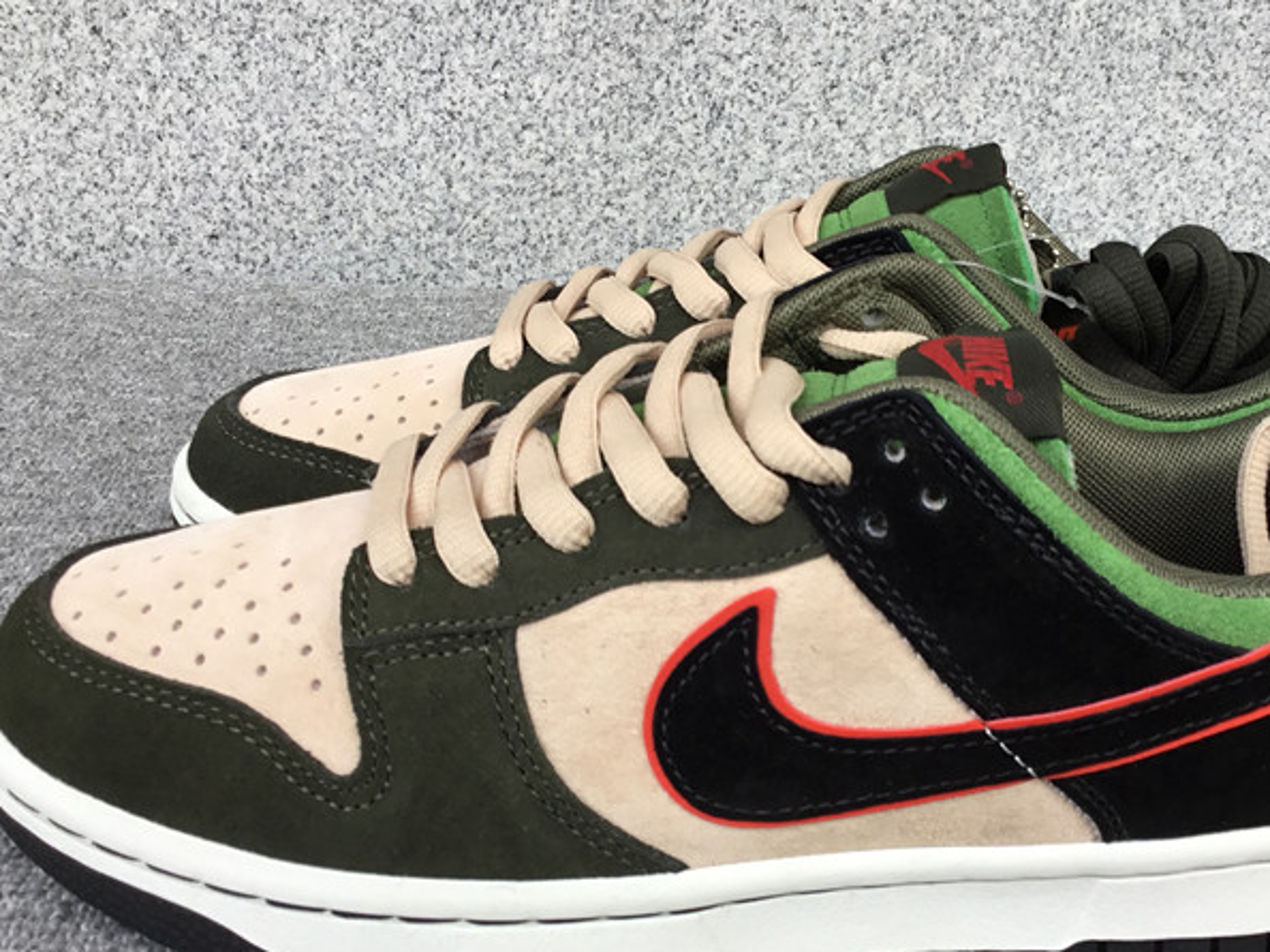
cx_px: 774
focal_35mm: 47
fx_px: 1724
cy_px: 549
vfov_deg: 30.8
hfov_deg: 40.2
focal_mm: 3.3
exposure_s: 1/100
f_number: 2.4
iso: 32
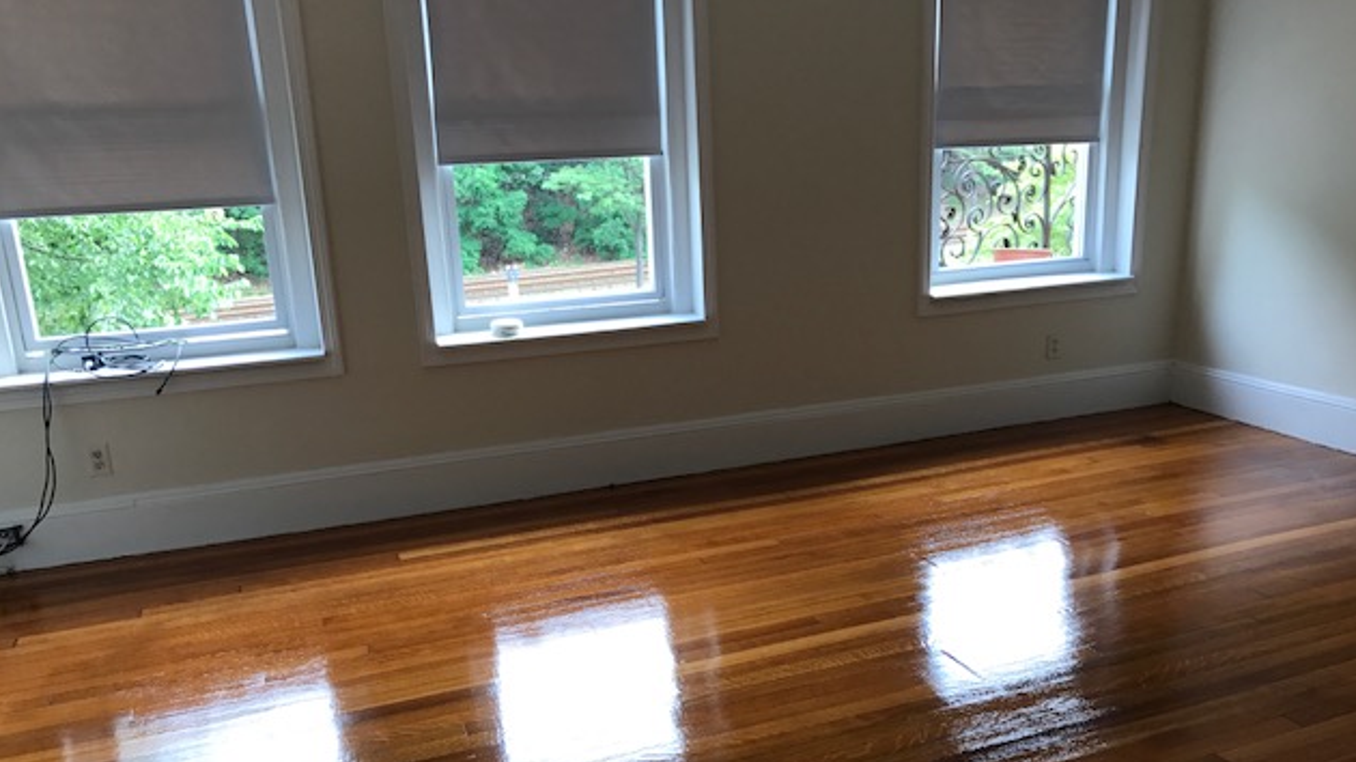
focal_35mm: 31
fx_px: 1114
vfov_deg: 37.6
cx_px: 687
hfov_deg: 62.6
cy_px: 465
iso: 32
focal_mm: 3.99
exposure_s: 1/60
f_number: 1.8
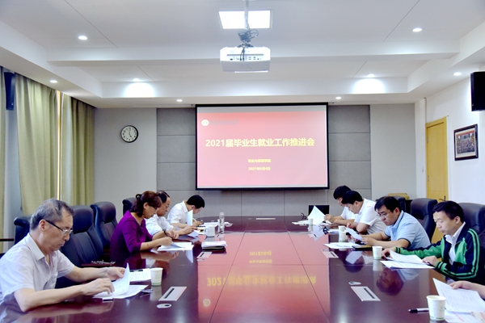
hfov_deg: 55.8
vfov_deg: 38.9
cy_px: 162
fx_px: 458
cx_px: 242
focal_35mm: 34
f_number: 6.3
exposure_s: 1/160
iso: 800
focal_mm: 34
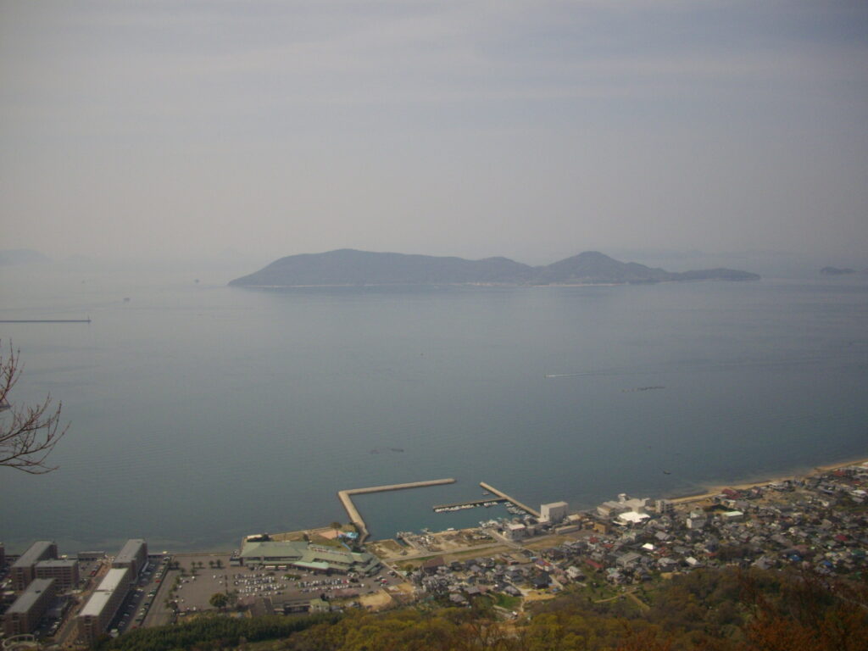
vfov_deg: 38.7
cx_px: 434
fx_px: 928
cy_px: 326
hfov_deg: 50.1
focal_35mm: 37
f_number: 5.6
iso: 100
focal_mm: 6.2
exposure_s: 1/800
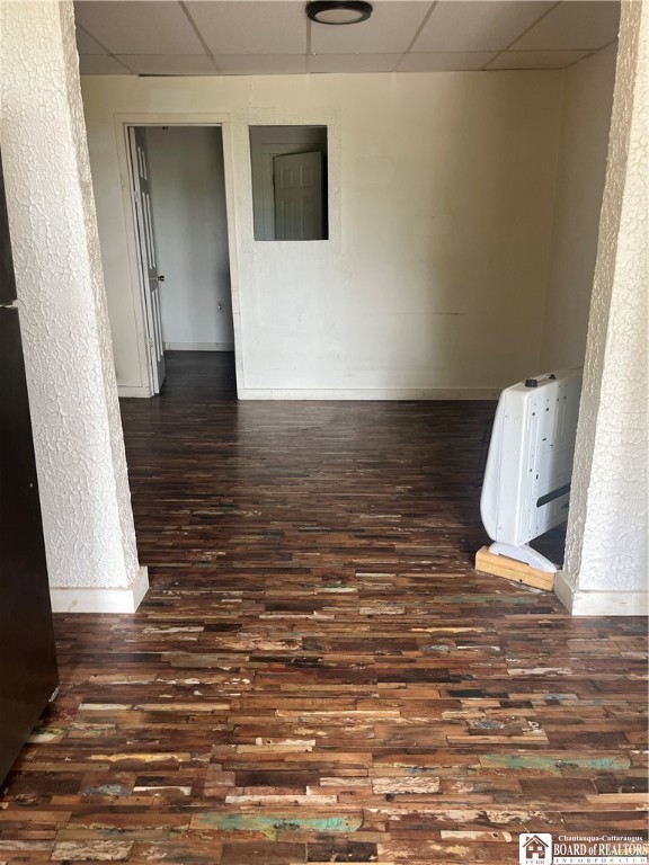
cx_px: 324
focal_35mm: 26
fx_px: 650
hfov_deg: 53.1
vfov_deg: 67.3
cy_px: 432
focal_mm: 5.1
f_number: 1.6
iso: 125
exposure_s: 1/121
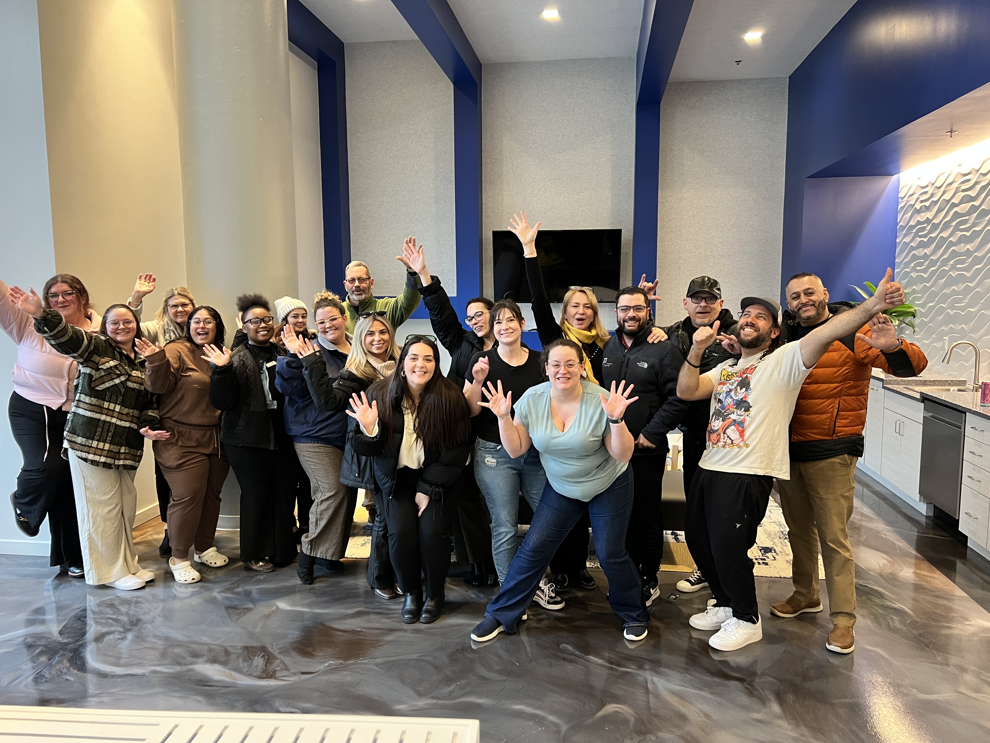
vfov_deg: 53.1
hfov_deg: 67.3
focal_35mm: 26
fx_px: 744
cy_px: 372
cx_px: 495
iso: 250
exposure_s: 1/60
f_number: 1.5
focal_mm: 5.7
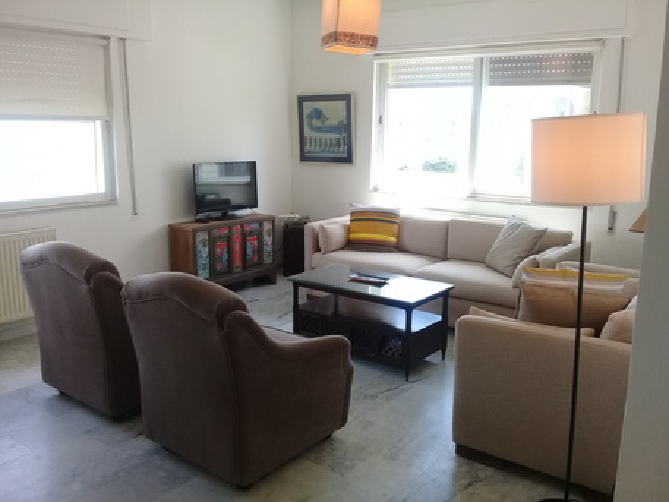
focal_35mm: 31
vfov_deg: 45.5
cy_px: 251
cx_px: 334
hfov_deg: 58.3
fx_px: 599
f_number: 2.2
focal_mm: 3.3
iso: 64
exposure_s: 1/100
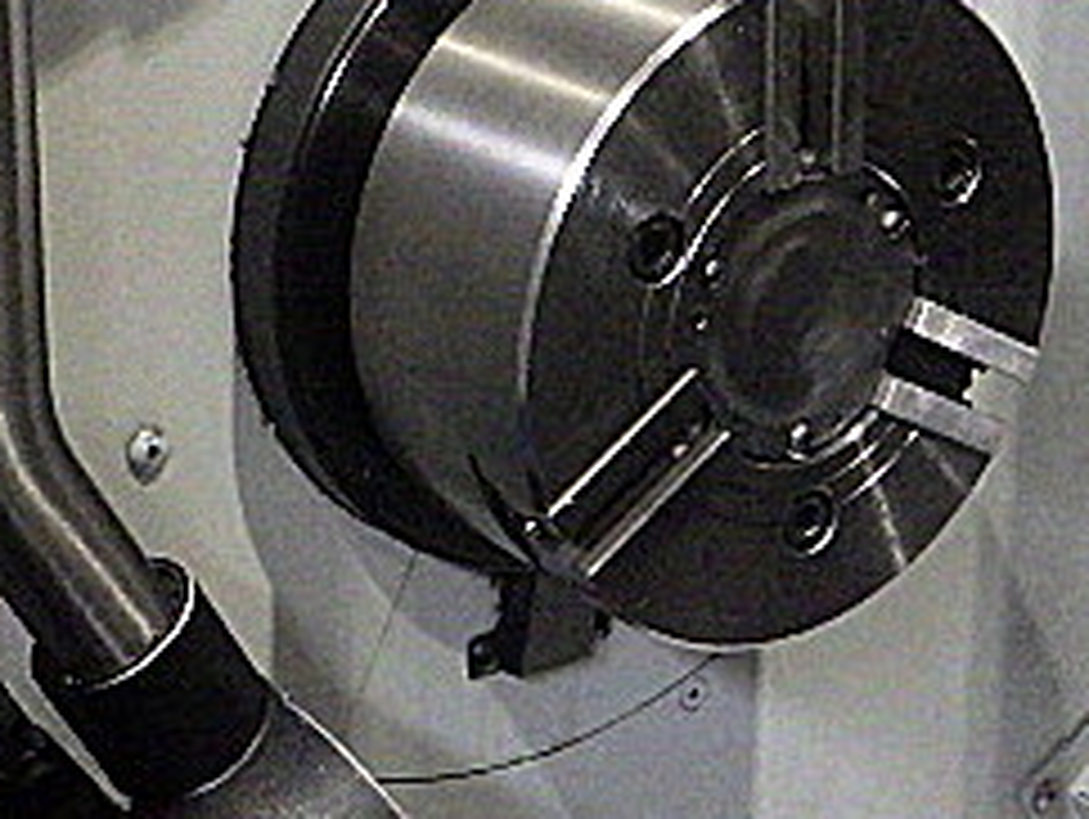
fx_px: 2330
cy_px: 148
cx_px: 616
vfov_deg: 19.7
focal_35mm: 74
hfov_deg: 26.3
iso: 1000
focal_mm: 5
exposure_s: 1/45
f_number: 3.5
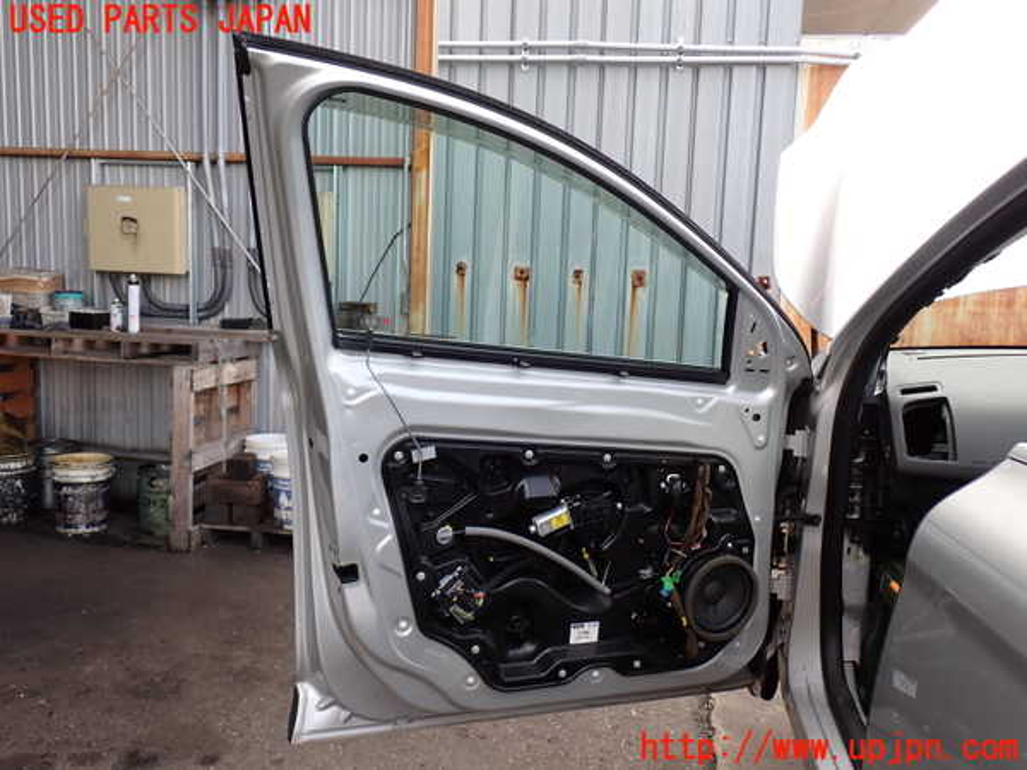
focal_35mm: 30
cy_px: 385
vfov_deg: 46.8
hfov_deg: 60.0
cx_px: 514
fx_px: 890
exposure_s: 1/125
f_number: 3.2
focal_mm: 5.4
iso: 100
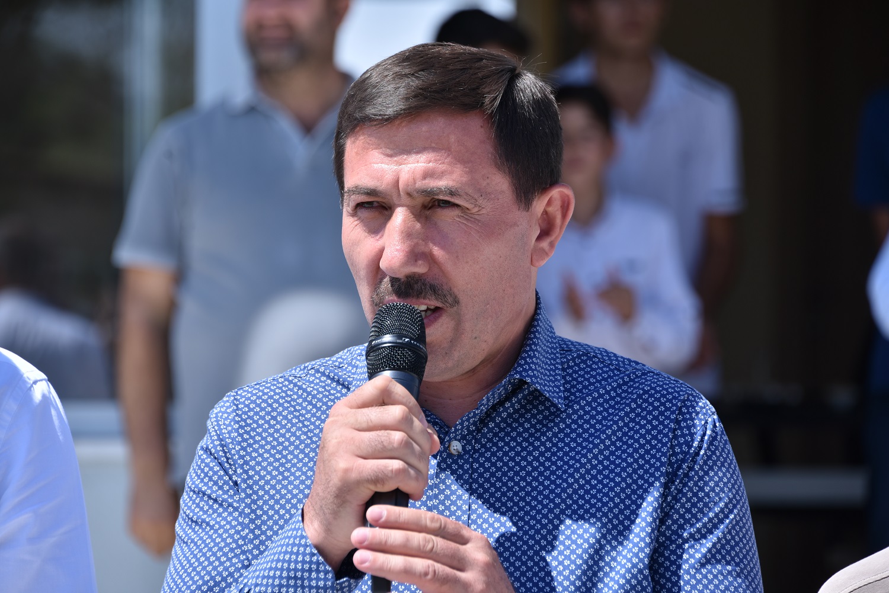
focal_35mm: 230
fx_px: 5681
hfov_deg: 8.9
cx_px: 444
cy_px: 296
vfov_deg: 6.0
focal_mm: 230
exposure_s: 1/320
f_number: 7.1
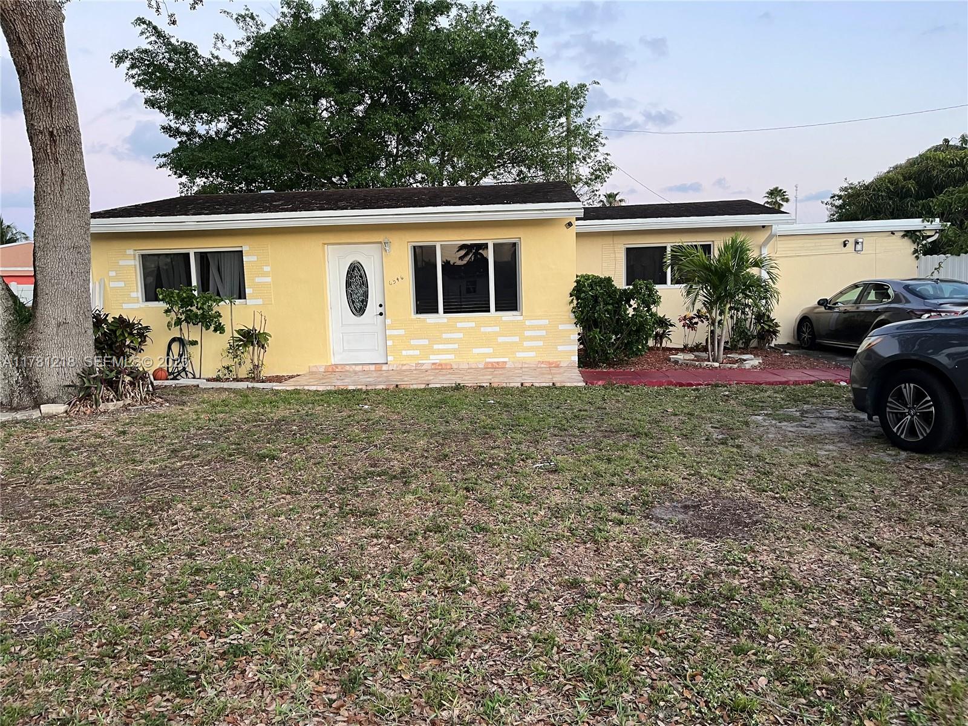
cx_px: 484
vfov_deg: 53.1
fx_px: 727
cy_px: 363
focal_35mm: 26
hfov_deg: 67.3
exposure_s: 1/60
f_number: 1.6
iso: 160
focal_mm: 5.1
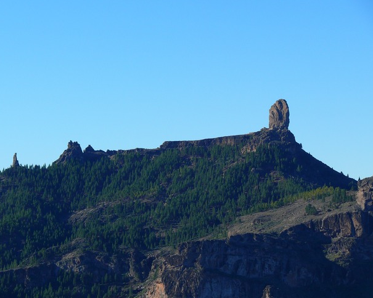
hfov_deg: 11.2
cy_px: 169
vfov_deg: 8.9
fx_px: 1910
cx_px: 157
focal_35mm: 173
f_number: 4.5
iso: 100
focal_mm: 30.2
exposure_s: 1/200
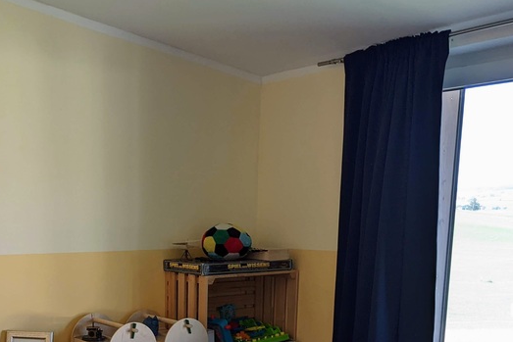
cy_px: 360
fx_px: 784
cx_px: 117
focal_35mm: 55
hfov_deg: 35.3
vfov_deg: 23.4
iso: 51
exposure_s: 1/99.9
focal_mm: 4.38
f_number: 1.73
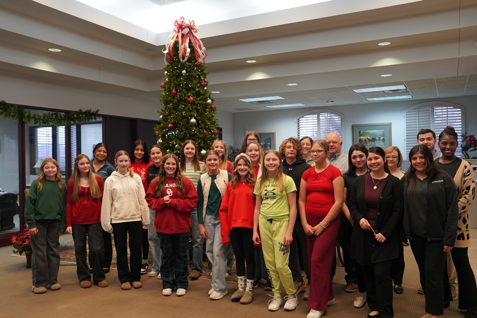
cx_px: 235
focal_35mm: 31
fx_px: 411
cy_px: 156
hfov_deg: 60.3
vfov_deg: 42.3
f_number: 4
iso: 1600
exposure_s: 1/160
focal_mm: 29
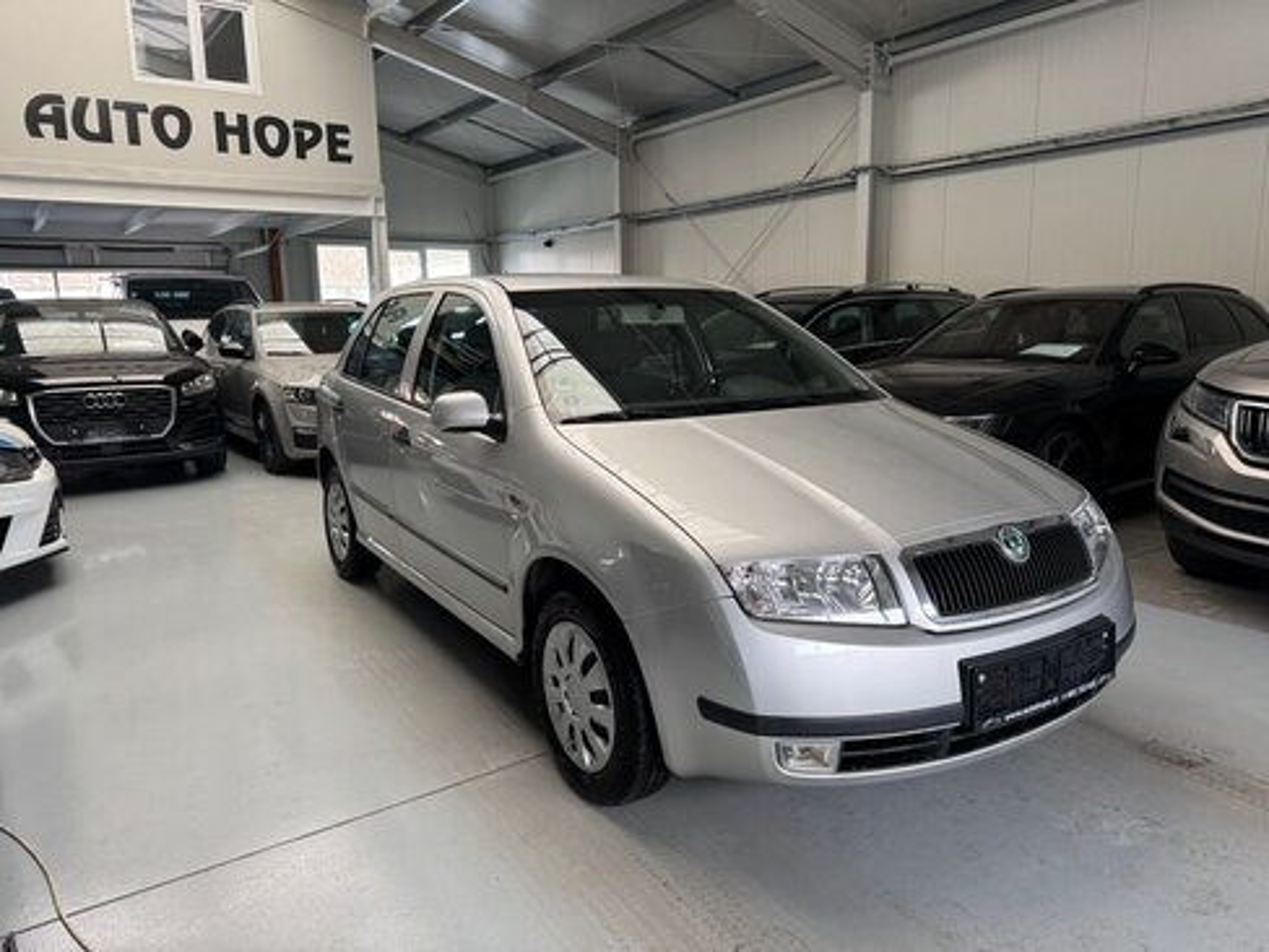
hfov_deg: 71.6
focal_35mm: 24
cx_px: 634
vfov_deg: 56.8
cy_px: 476
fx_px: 880
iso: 250
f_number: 1.78
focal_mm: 6.76
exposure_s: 1/60
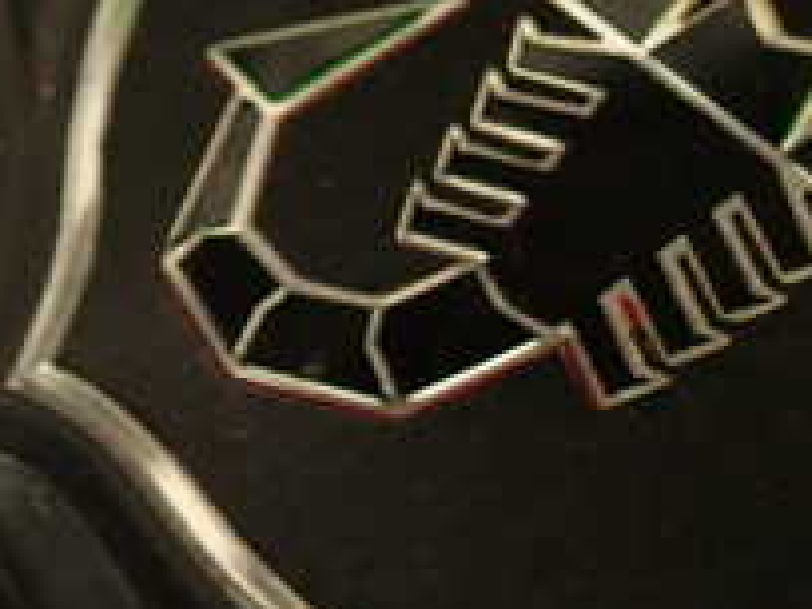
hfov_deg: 18.6
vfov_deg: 15.6
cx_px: 1186
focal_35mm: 94
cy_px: 478
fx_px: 2205
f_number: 2.4
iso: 125
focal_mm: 5.79
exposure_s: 1/60
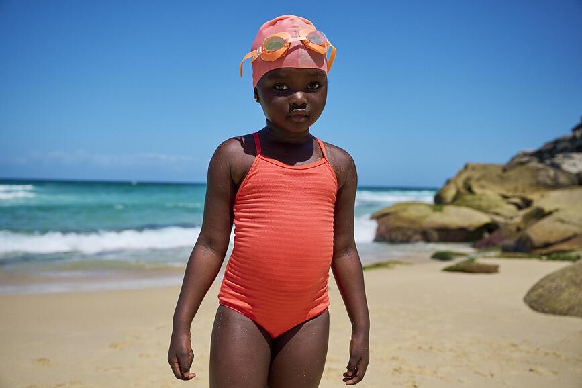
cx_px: 291
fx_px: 582
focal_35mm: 36
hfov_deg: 53.1
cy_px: 194
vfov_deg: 36.9
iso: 320
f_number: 4
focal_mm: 36
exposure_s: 1/8000
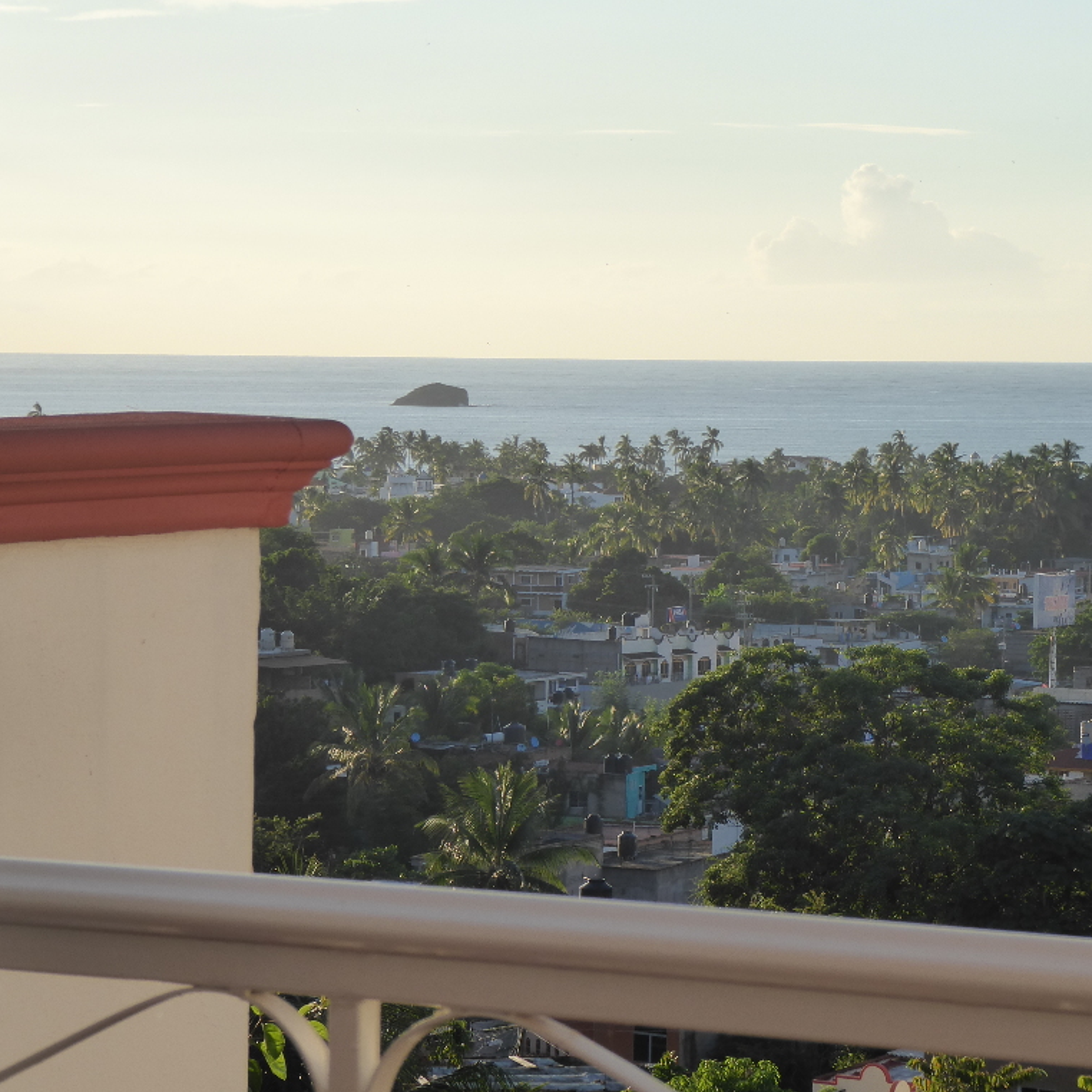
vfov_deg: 12.6
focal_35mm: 139
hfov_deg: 12.6
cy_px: 547
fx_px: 4961
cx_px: 695
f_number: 5.1
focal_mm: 19
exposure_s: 1/500
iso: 160
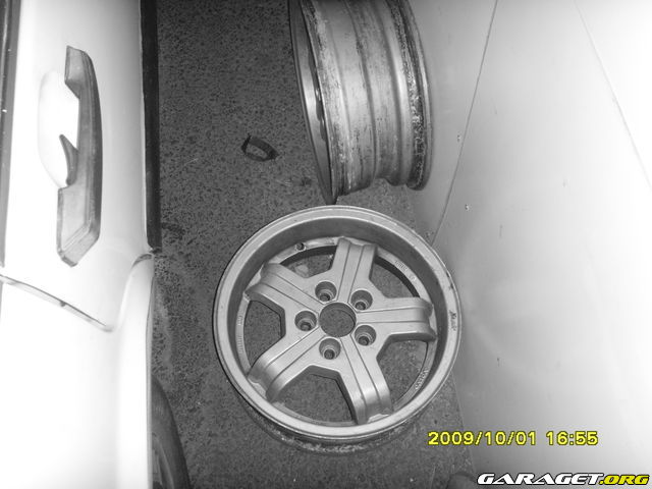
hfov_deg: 47.9
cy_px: 244
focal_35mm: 39
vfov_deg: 36.8
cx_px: 326
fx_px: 735
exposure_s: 1/45
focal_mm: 6.6
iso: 200
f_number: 3.5
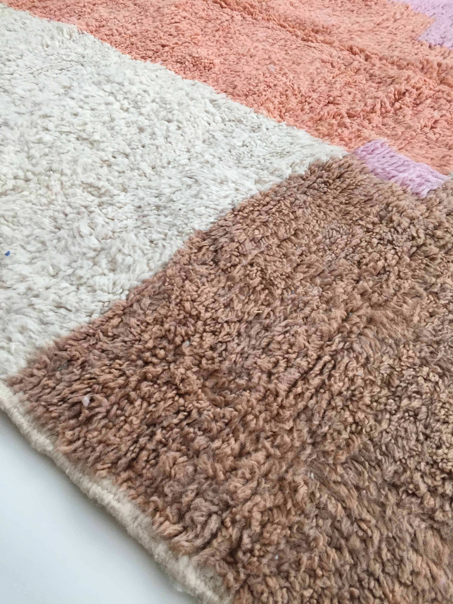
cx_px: 226
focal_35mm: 29
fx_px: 506
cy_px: 302
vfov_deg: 61.7
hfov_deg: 48.2
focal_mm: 4.15
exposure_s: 1/33
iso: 50
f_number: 2.2
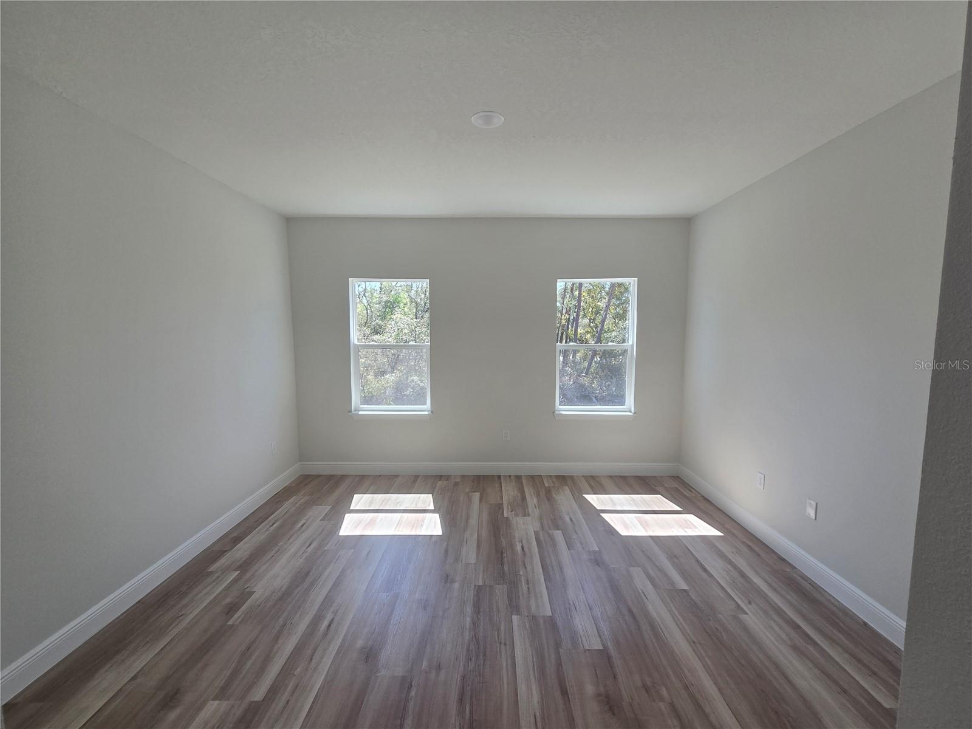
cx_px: 486
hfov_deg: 106.2
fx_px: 365
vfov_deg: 89.9
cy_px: 364
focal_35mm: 13
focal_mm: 2.2
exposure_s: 1/192
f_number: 2.2
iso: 50
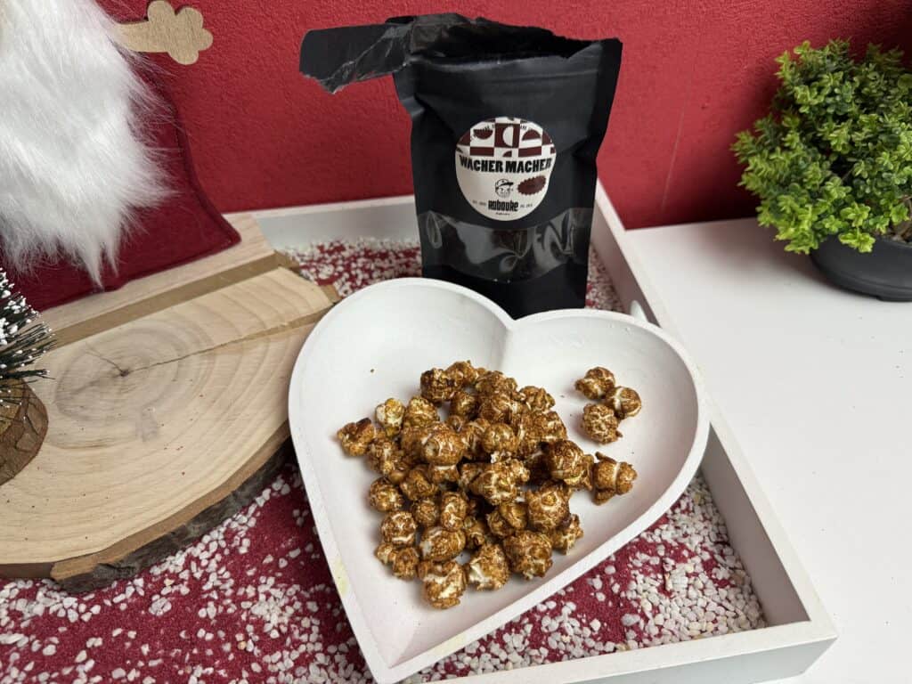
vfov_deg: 56.8
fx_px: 632
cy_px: 342
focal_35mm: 24
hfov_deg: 71.6
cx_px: 456
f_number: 1.78
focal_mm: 6.76
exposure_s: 1/100
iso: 125
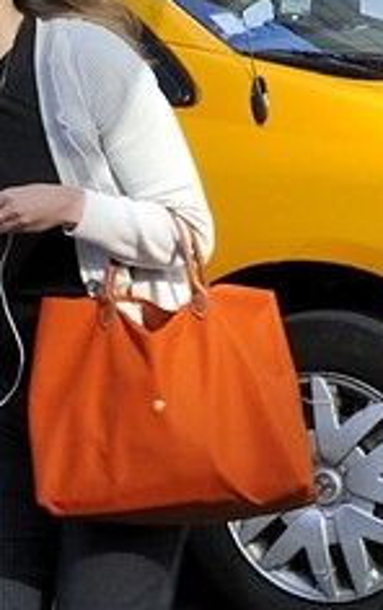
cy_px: -326
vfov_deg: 6.3
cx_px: -870
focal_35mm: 331
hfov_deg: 3.8
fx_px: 5515
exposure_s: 1/160
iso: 800
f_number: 7.1
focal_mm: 48
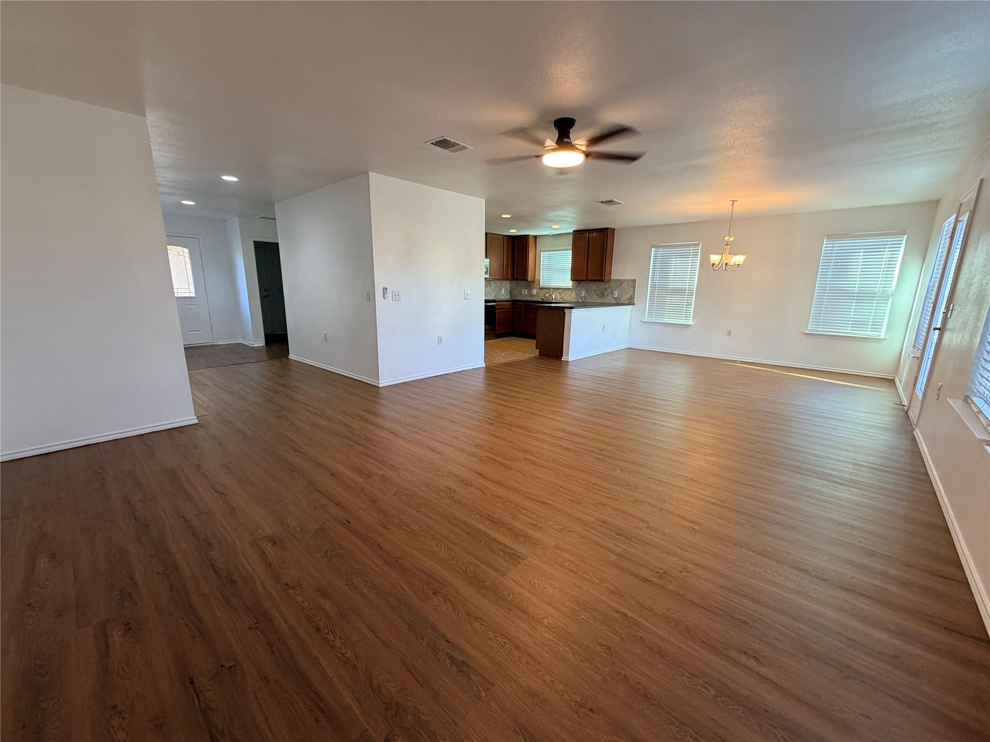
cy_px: 371
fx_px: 400
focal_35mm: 14
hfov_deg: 102.1
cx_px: 495
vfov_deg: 85.7
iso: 160
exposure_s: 1/60
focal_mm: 2.22
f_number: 2.2
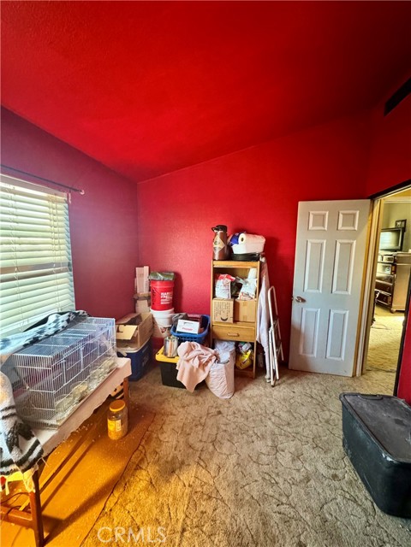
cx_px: 206
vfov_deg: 102.1
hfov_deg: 85.7
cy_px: 274
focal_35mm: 14
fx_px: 222
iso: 1000
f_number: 2.2
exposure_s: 1/40
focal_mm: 2.22
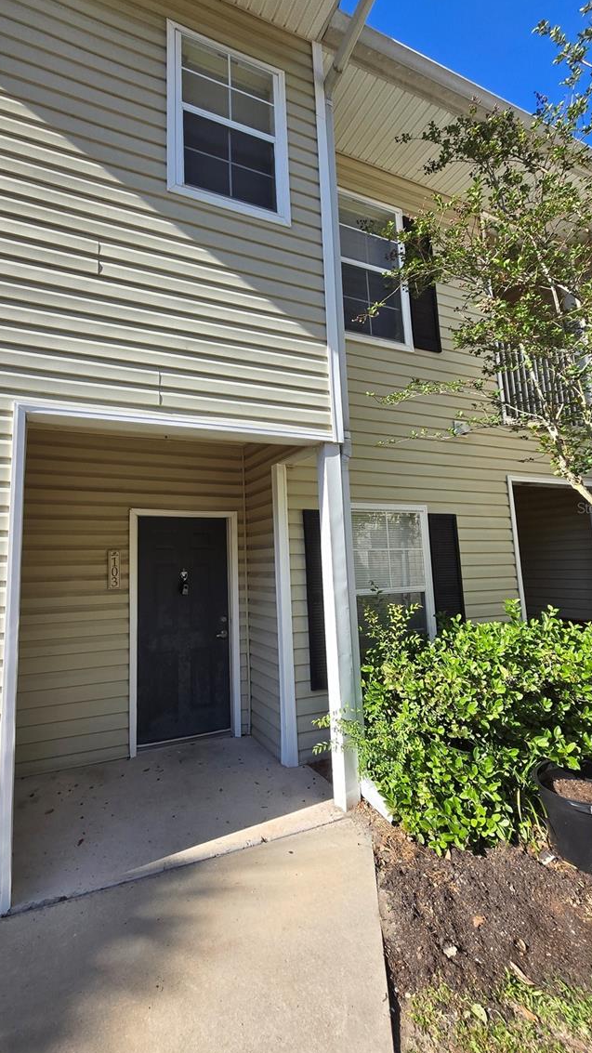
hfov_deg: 69.5
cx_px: 225
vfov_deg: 103.0
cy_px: 507
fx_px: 419
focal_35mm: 15
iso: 25
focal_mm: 1.7
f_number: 2.2
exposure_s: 1/501
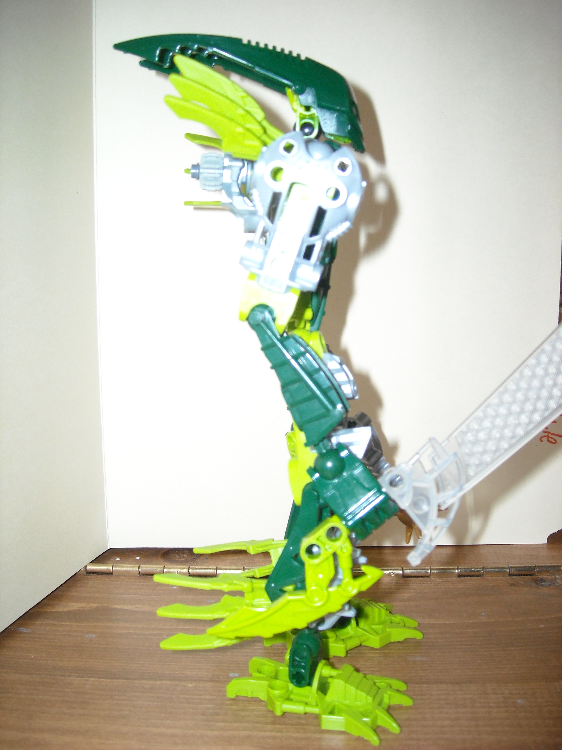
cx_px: 281
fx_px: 758
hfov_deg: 40.7
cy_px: 375
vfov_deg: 52.6
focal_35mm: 35
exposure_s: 1/60
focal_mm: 5.7
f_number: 2.8
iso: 200
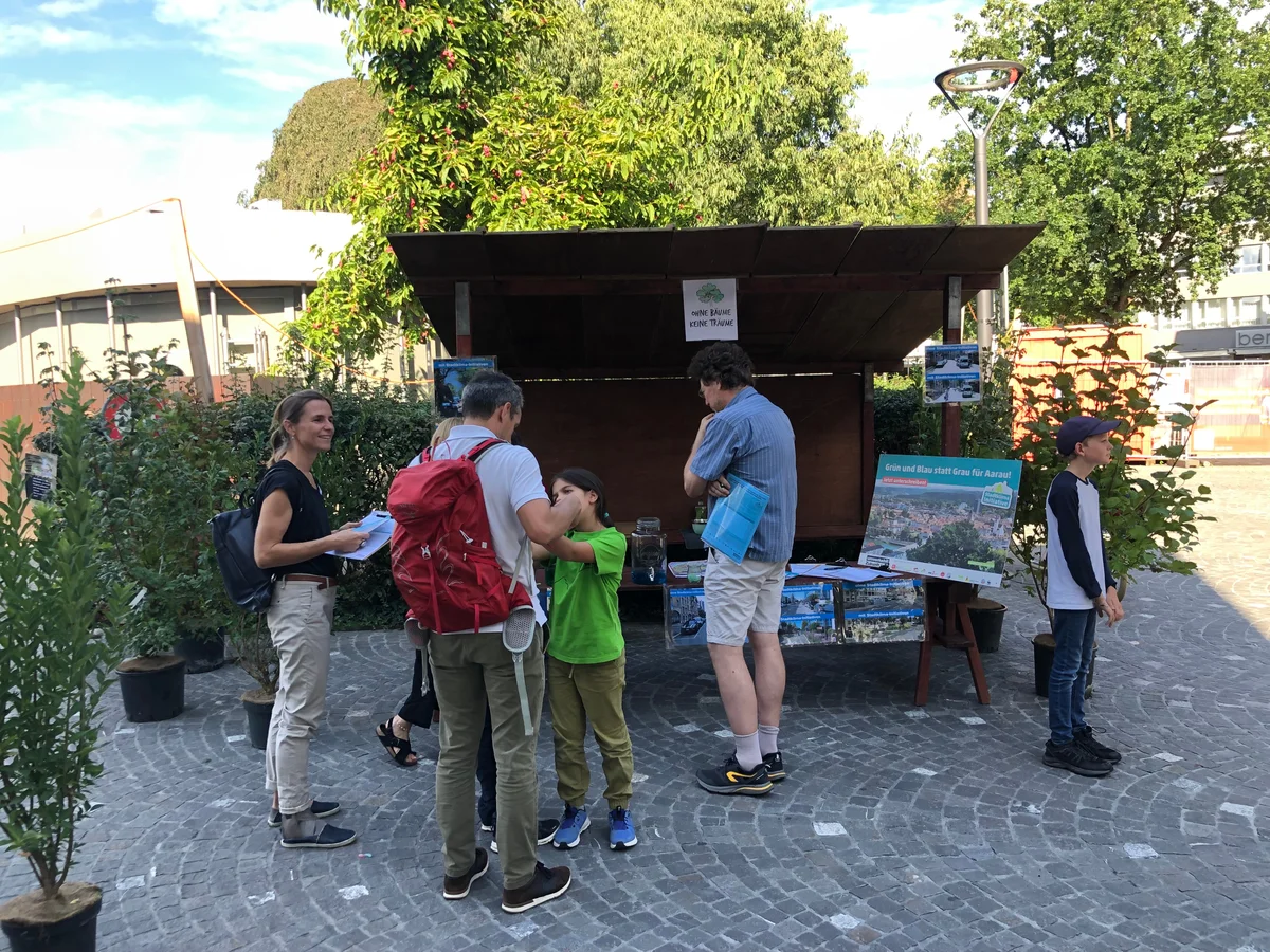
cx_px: 635
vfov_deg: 49.7
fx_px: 1027
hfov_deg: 63.4
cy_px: 476
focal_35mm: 28
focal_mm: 4
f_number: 1.8
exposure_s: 1/120
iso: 20
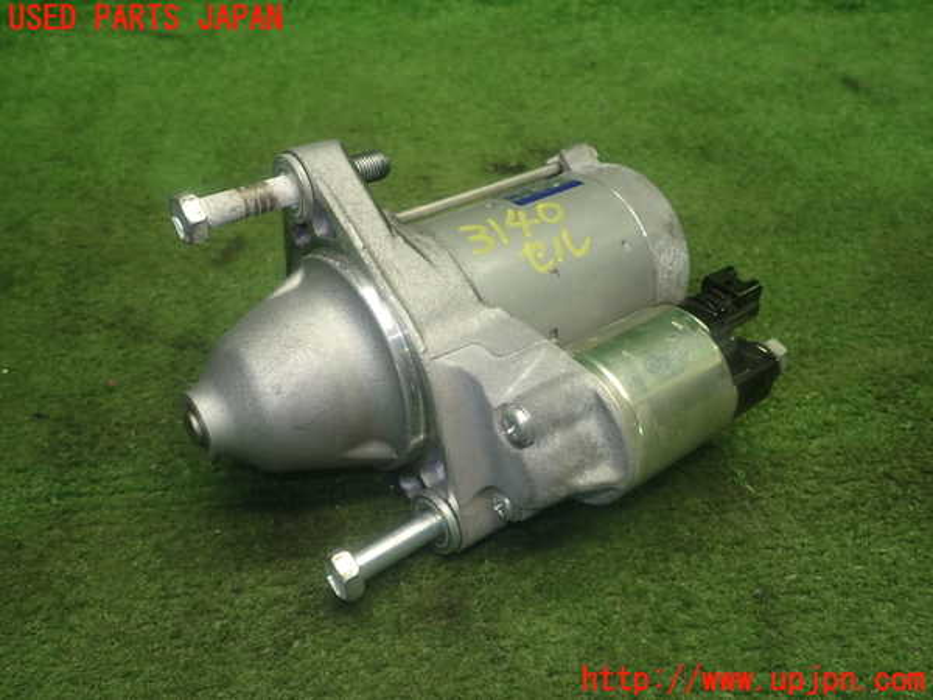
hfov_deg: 60.0
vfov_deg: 46.8
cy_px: 350
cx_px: 466
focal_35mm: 30
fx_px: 809
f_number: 2.3
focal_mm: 5.4
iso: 200
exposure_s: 1/60
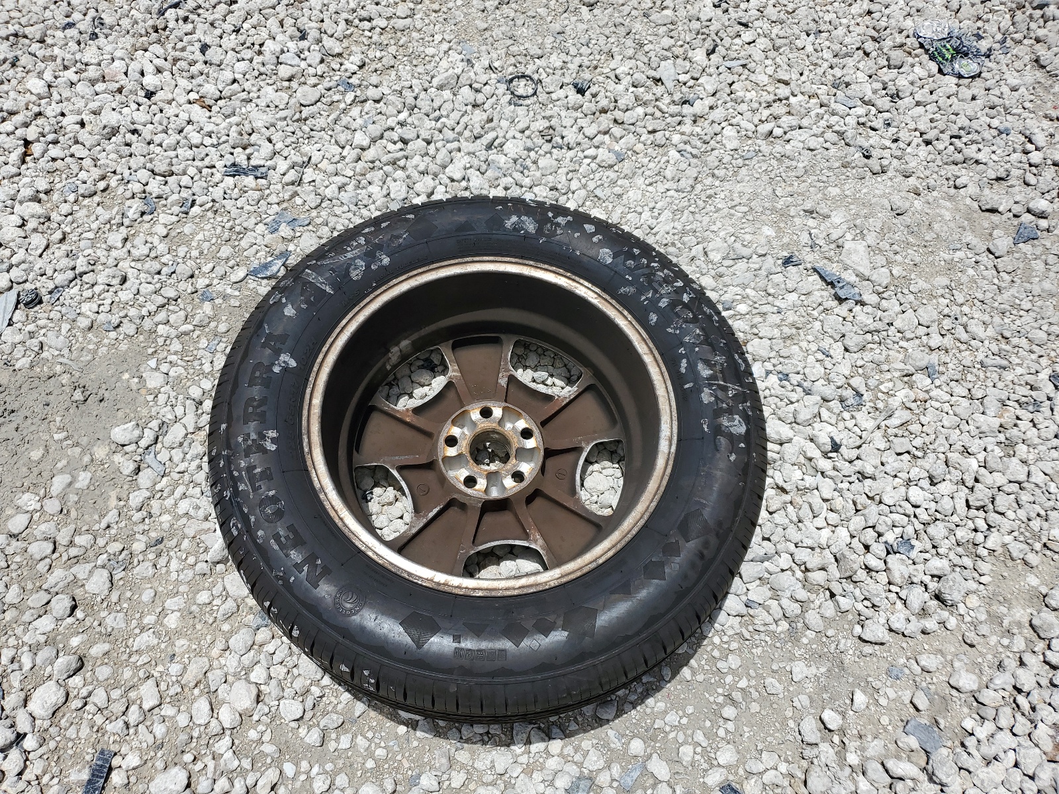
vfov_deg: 53.1
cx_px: 530
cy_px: 397
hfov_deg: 67.3
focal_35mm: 26
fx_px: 795
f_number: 1.5
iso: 50
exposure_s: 1/10000
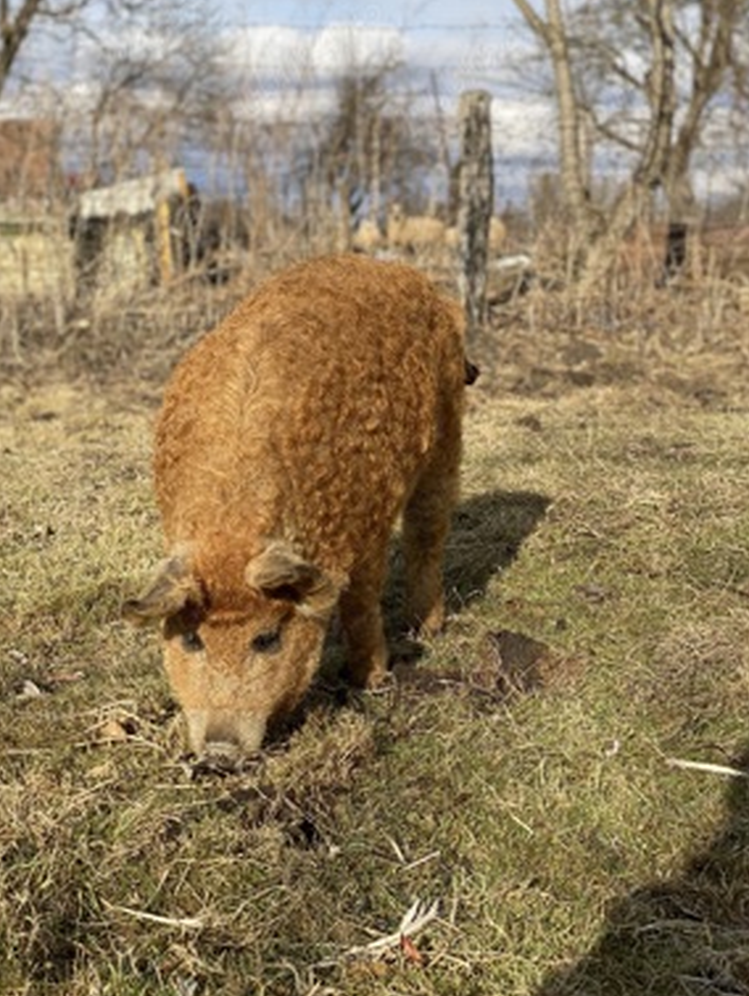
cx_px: 390
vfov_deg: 34.9
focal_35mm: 55
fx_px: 1585
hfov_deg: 26.6
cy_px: 511
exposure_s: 1/940
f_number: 2
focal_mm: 6
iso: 20
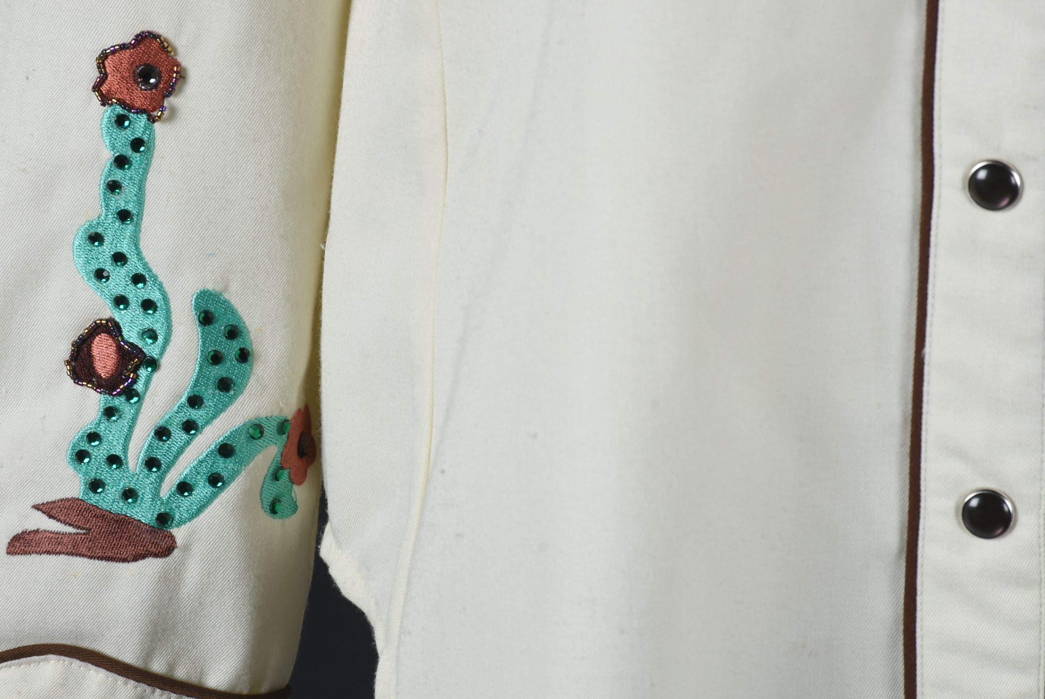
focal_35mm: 236
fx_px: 6856
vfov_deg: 5.8
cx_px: 465
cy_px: 352
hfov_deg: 8.7
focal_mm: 140
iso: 200
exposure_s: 1/125
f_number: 14
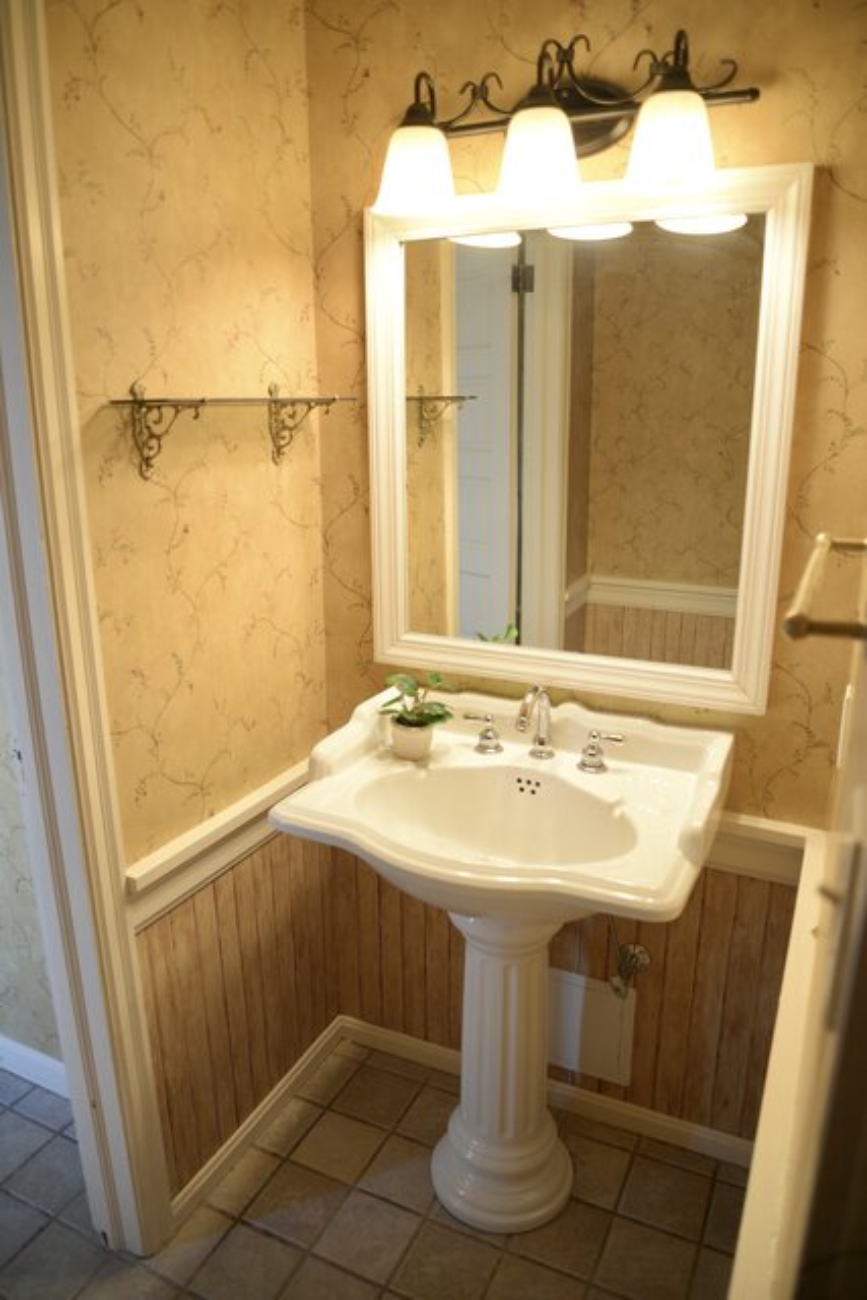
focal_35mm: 24
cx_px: 434
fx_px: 866
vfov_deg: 73.7
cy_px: 650
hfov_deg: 53.2
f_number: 3.5
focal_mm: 24
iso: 500
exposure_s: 1/60
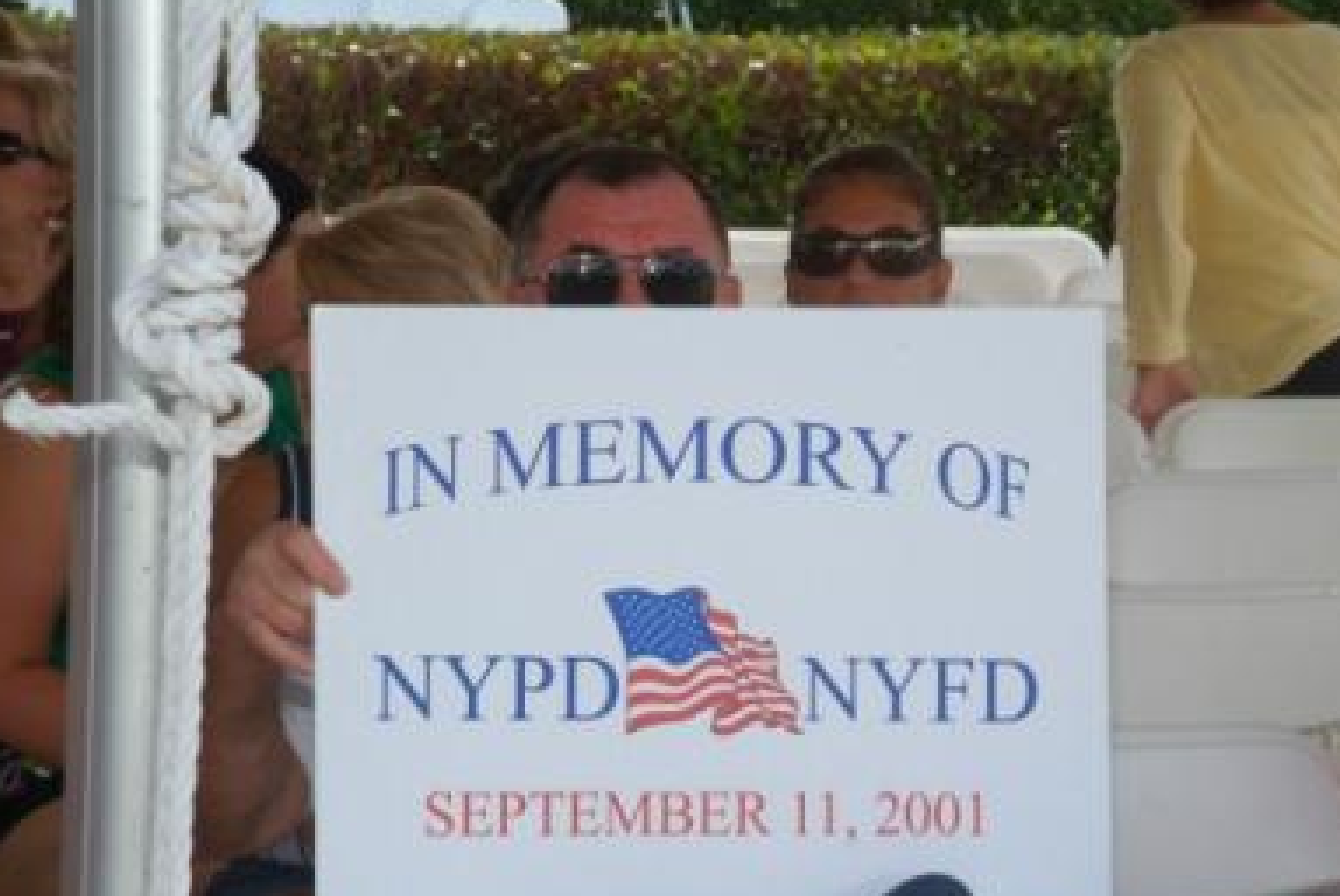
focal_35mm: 158
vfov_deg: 8.7
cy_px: 504
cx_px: 749
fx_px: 5885
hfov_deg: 13.0
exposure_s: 1/125
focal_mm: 90
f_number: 13
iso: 800
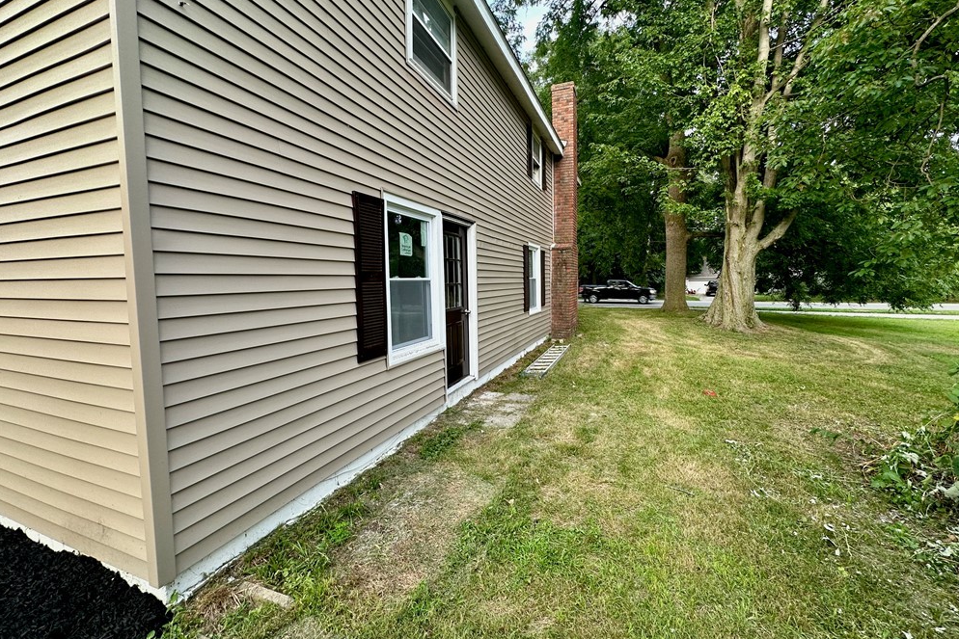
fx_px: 400
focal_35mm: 15
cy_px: 303
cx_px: 475
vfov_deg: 77.3
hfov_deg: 100.4
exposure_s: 1/99
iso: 64
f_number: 2.2
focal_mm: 2.22
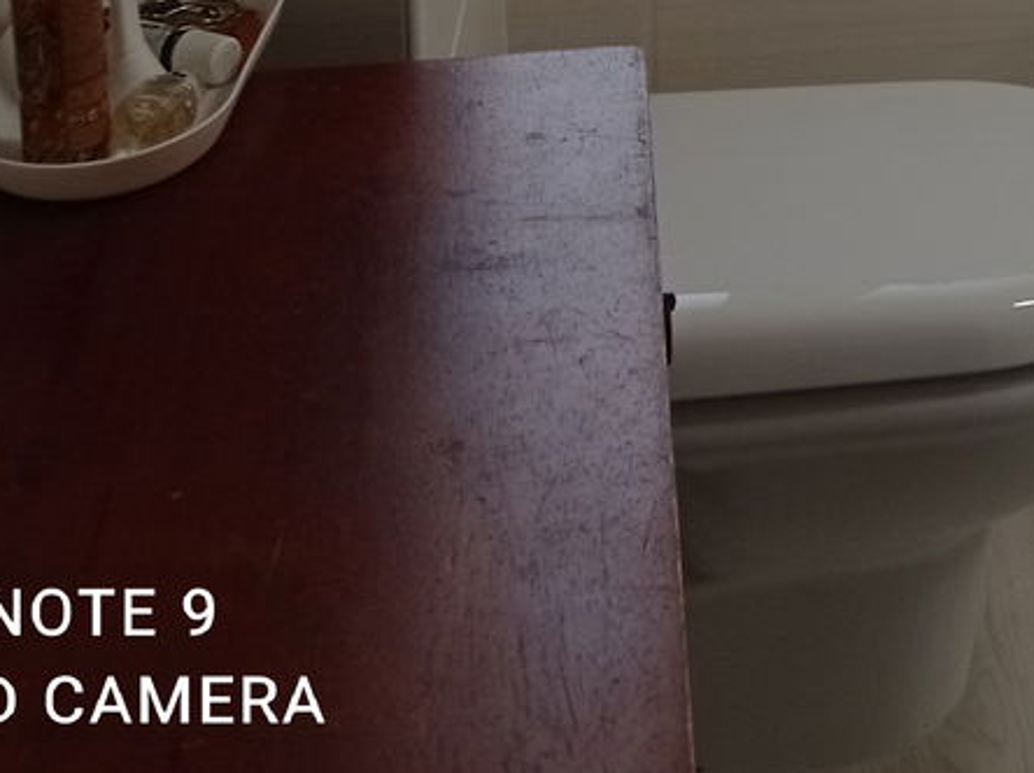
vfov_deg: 13.4
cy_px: -547
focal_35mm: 101
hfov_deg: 18.3
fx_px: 3014
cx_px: 1290
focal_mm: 4.74
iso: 100
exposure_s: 1/108
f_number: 1.79
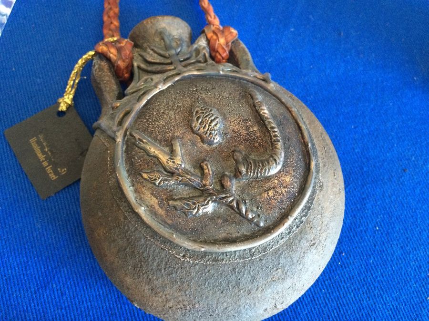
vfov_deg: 48.2
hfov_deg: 61.7
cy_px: 160
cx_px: 214
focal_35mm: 29
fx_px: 359
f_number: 2.2
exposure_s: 1/30
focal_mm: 4.15
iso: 250
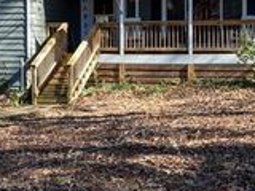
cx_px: 96
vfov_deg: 18.1
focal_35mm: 81
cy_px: 44
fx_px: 597
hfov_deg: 24.1
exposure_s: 1/1000
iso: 400
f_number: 9
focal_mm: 18
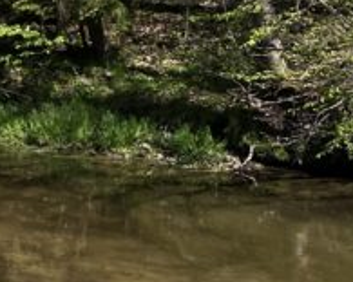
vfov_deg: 10.9
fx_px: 1390
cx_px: -498
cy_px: -208
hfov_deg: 11.8
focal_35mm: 133
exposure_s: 1/1838
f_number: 1.5
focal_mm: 5.7
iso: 50
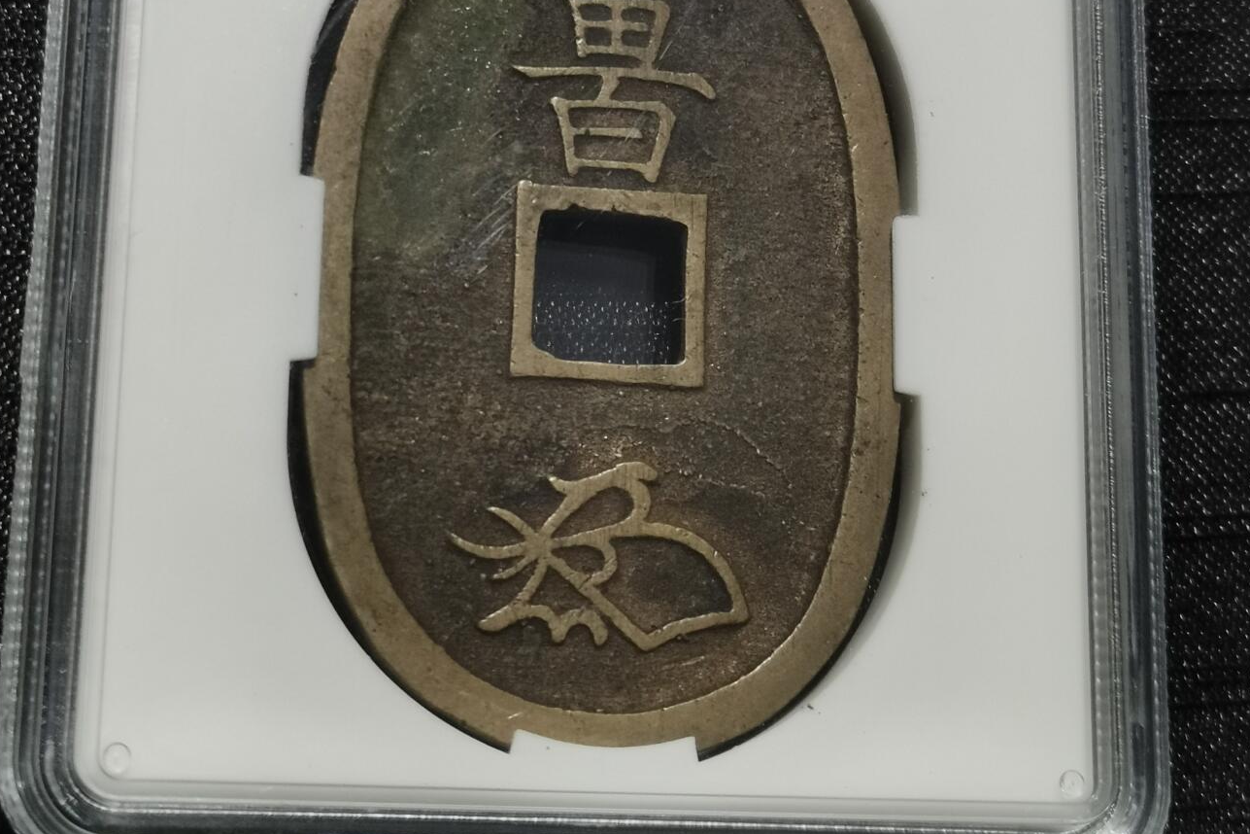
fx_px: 2778
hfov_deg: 25.4
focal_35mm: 80
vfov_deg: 16.8
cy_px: 87
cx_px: 612
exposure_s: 1/100
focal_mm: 5.58
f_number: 1.8
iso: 100
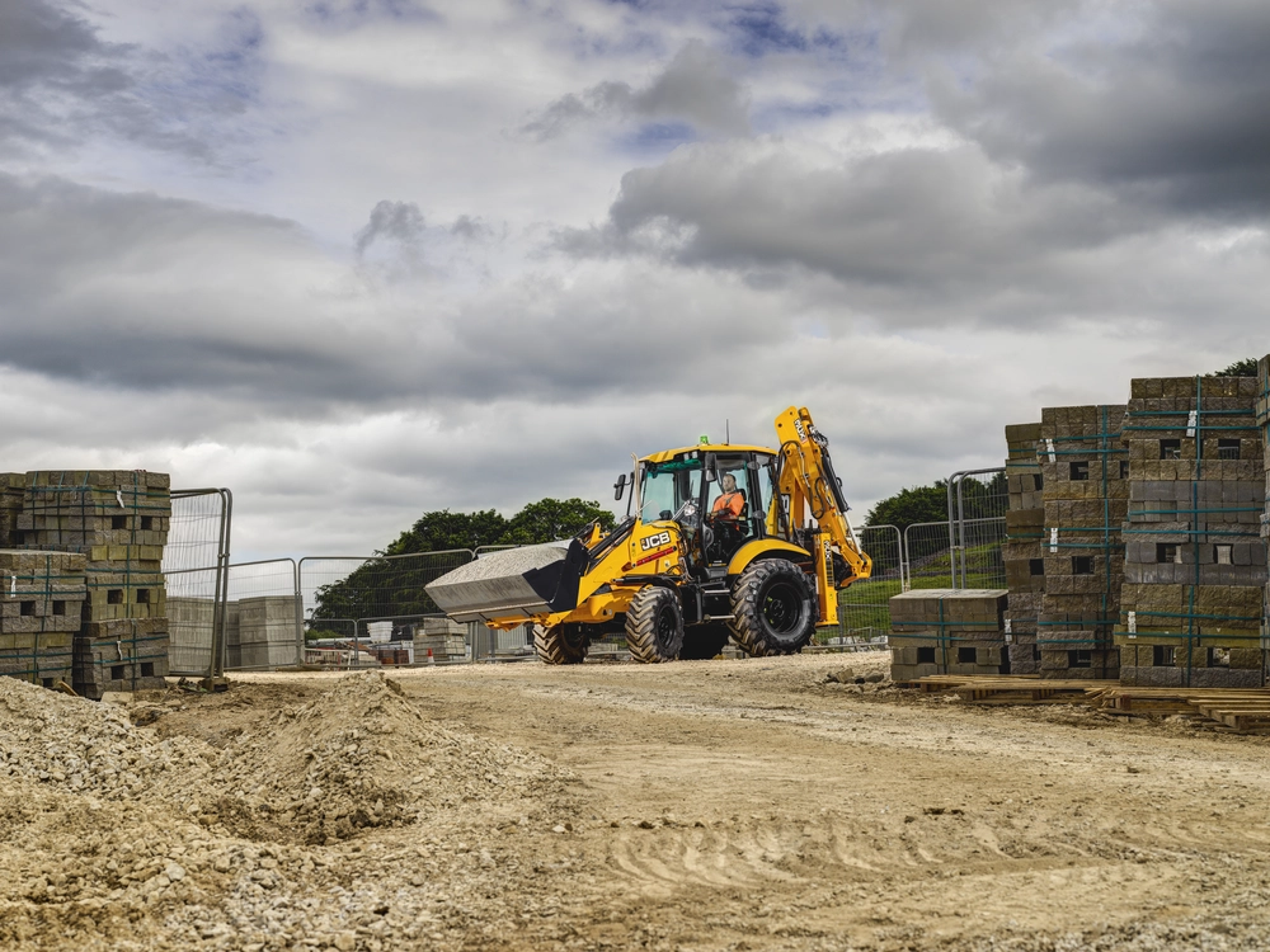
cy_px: 476
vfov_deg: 28.6
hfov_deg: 37.5
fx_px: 1871
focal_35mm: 51
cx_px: 635
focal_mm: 80
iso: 100
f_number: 11
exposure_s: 1/250
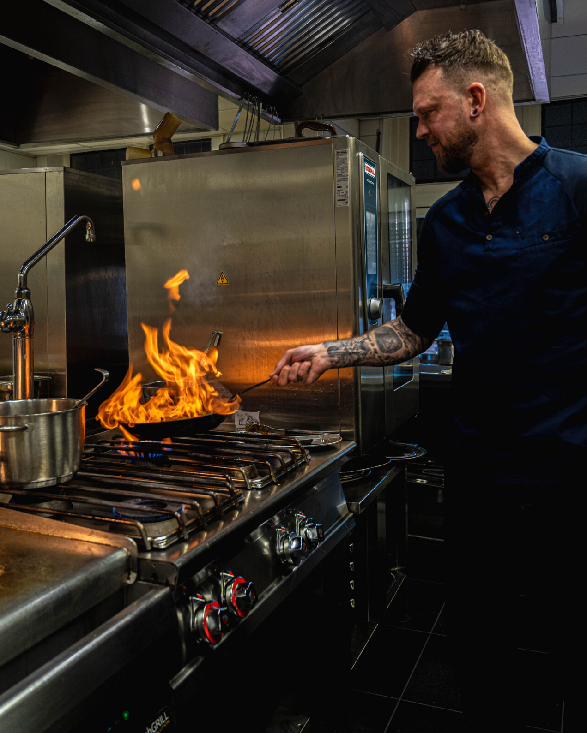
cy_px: 326
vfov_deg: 52.7
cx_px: 293
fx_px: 738
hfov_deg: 43.4
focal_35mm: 34
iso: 1250
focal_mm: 30
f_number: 4
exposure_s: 1/125
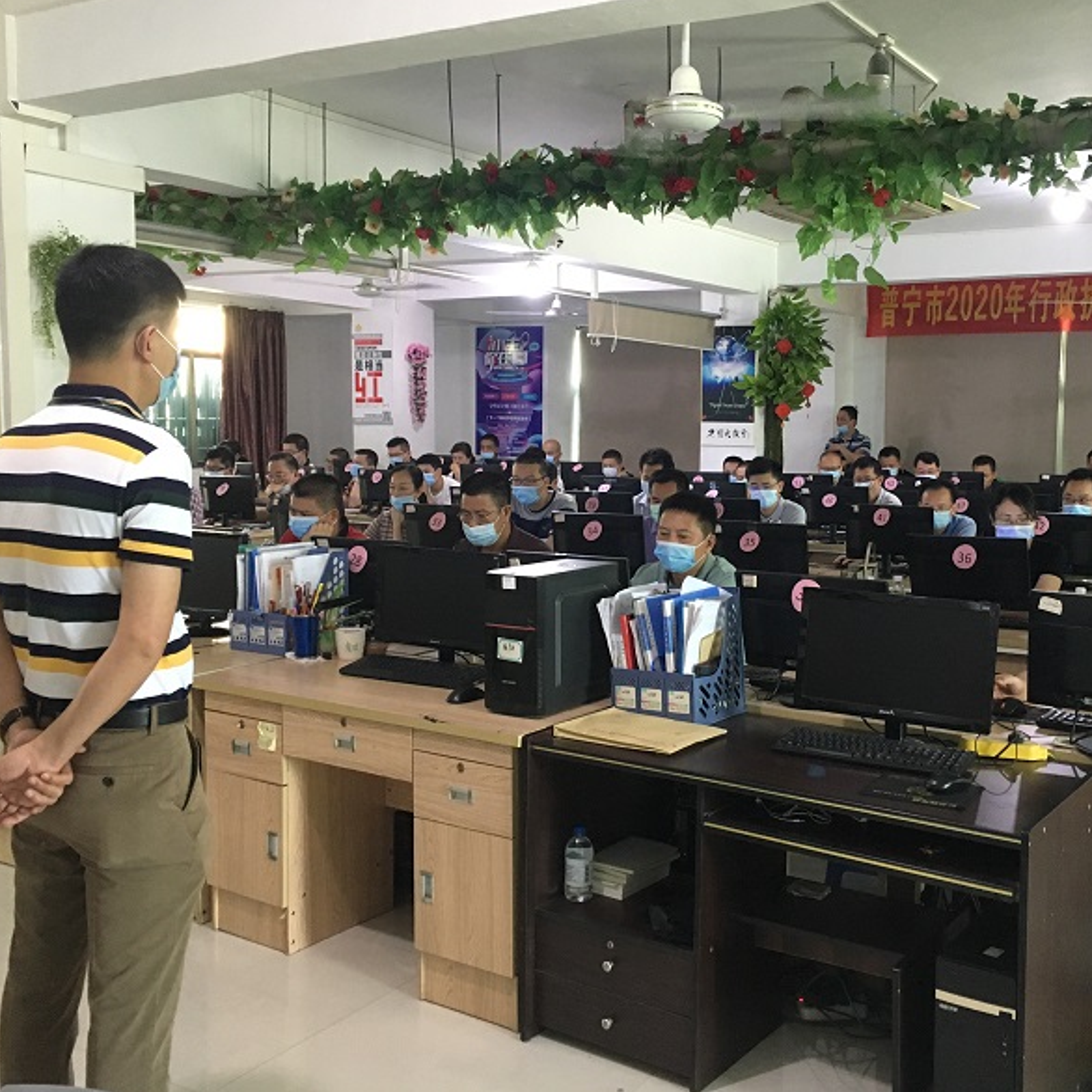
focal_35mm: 35
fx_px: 1249
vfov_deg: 47.2
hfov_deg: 46.8
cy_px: 539
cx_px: 676
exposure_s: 1/33
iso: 200
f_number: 2.2
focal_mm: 4.15
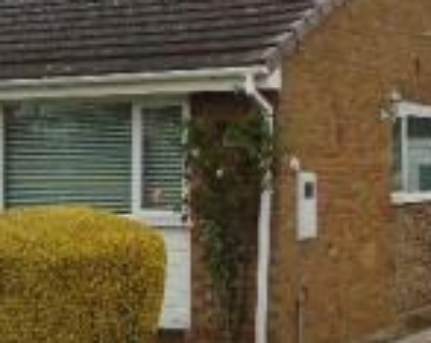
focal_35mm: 97
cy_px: 154
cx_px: 34
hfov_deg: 19.4
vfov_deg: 15.8
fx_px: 1235
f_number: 3
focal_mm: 4.5
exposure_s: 1/640
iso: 80
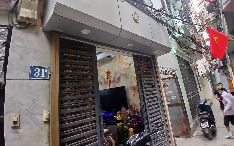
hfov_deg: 88.0
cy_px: 61
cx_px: 117
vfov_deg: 61.9
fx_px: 121
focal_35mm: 19
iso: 80
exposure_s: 1/33.3
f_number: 2.2
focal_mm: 1.4
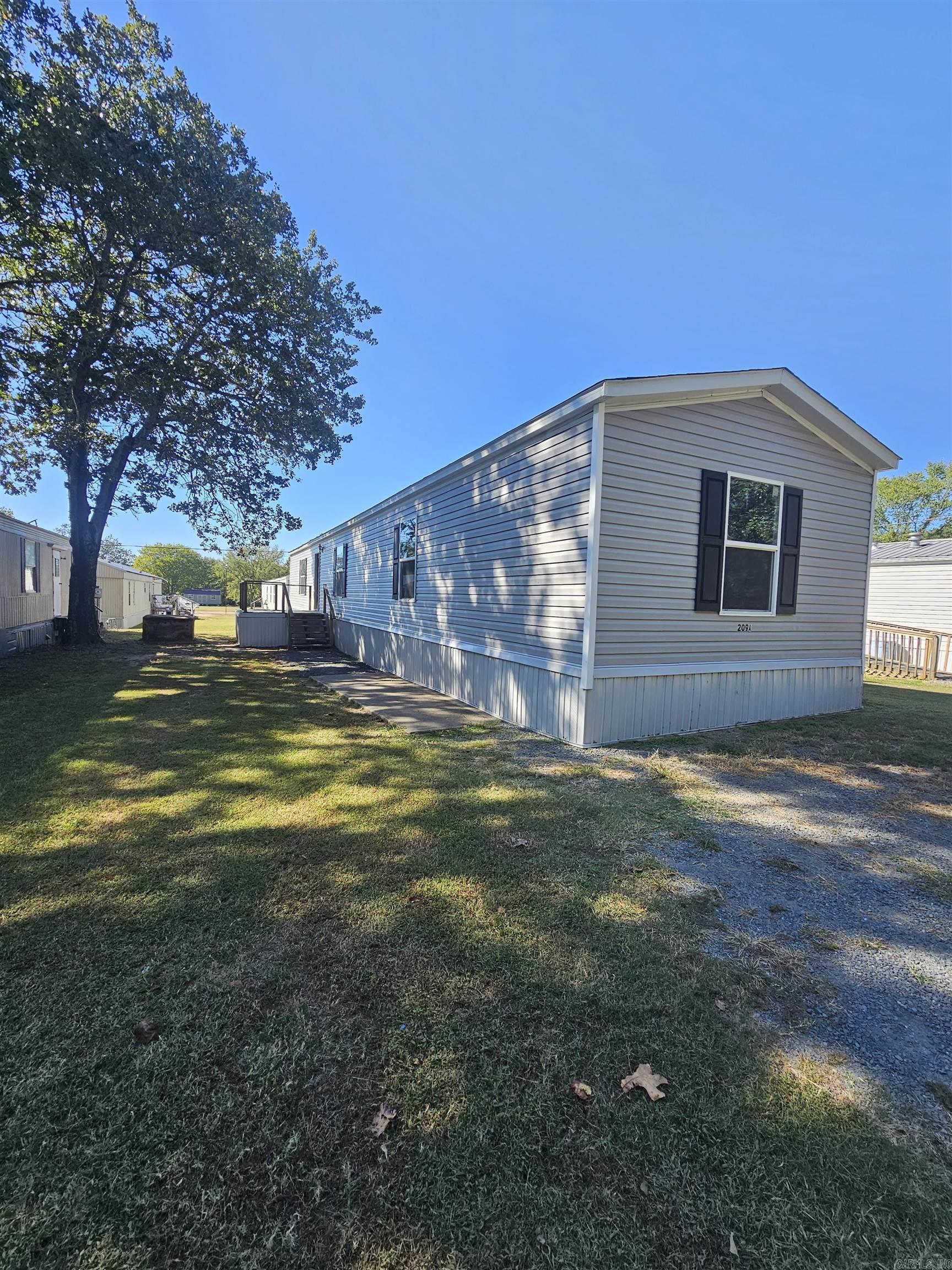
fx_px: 477
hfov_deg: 89.9
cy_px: 635
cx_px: 476
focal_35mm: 13
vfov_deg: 106.2
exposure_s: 1/675
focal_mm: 2.2
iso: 50
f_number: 2.2
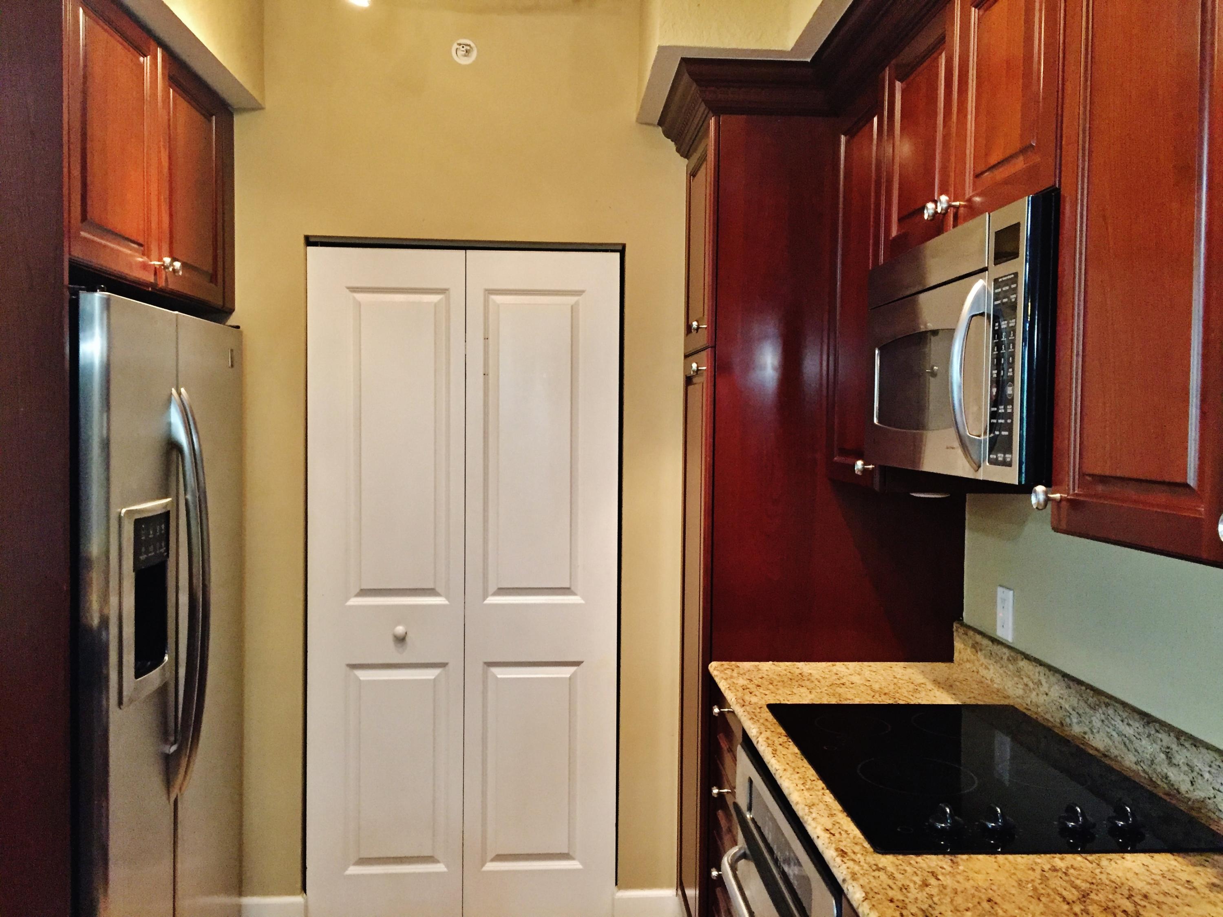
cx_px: 612
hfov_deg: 61.7
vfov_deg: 48.2
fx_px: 1025
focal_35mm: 29
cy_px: 458
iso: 250
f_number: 2.2
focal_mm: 4.15
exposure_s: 1/24
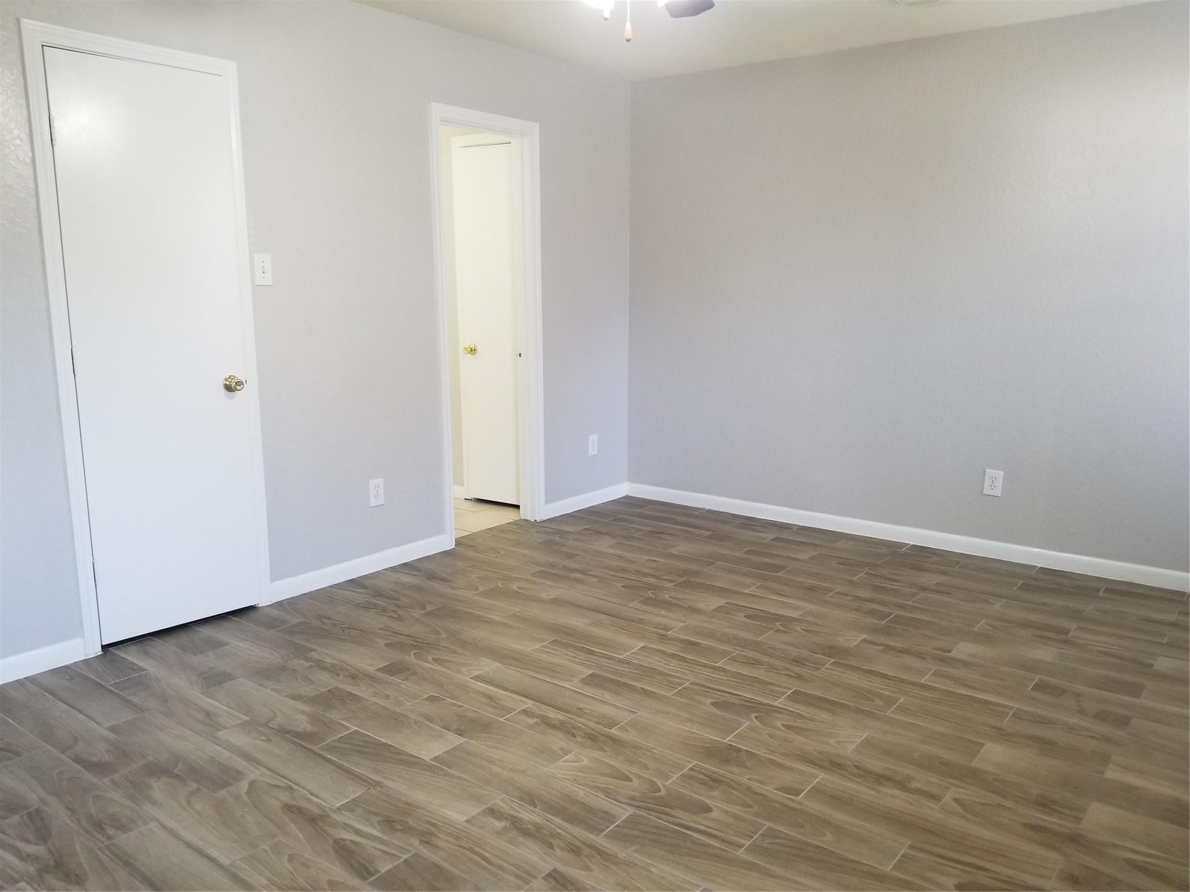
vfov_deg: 53.1
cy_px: 446
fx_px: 894
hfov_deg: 67.3
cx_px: 595
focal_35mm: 26
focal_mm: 4.3
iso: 160
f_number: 1.7
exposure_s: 1/40
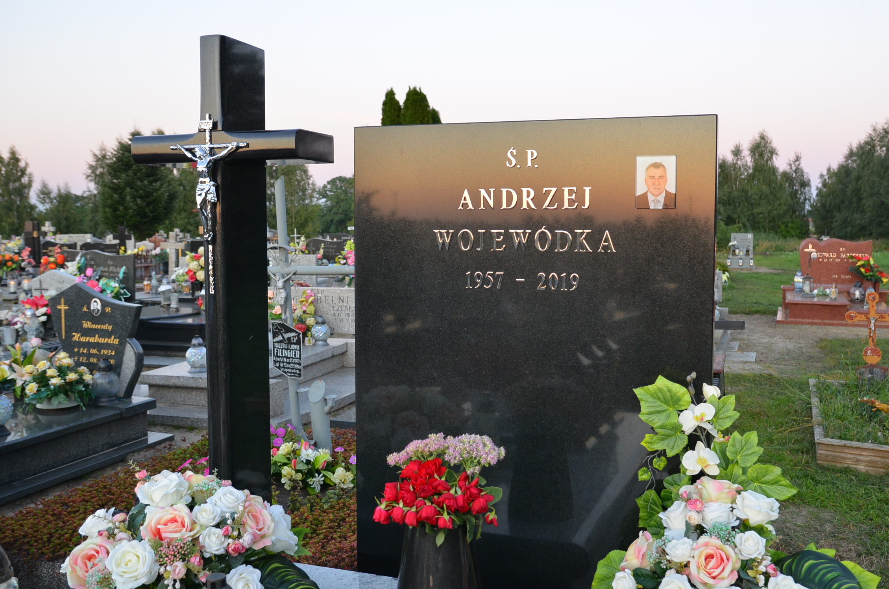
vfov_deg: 36.7
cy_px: 296
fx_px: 887
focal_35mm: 36
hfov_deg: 53.2
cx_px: 481
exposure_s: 1/60
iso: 560
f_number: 4
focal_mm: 22
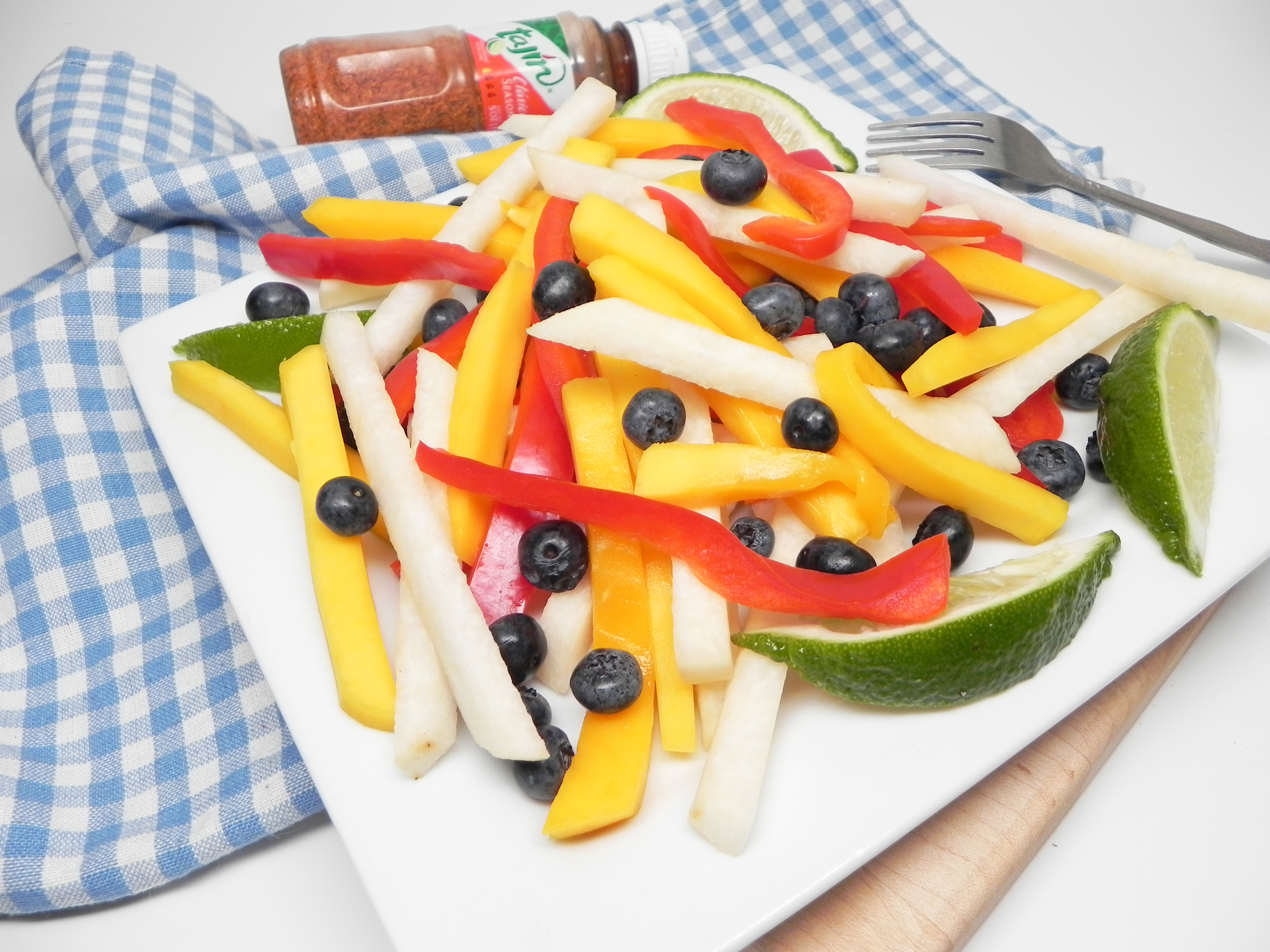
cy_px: 476
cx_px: 635
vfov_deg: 48.2
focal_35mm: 29
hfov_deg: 61.7
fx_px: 1064
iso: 160
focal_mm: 5.2
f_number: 2.8
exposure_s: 1/55.6
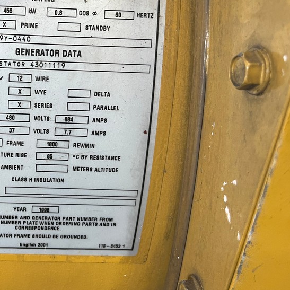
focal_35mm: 43
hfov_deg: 36.9
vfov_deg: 38.7
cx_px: 34
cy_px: 95
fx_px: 408
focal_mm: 5.1
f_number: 1.6
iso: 125
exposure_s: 1/60
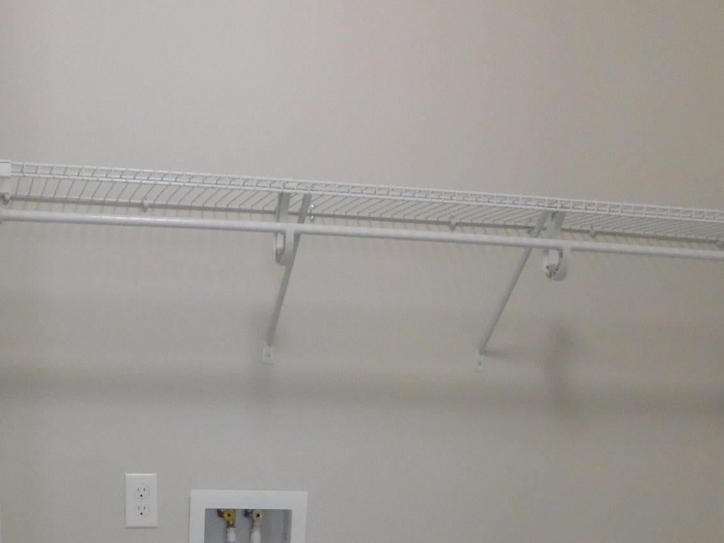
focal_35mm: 64
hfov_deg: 30.1
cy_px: 721
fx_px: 1339
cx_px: 253
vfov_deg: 20.7
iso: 250
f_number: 3
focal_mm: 4.1
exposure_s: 1/30
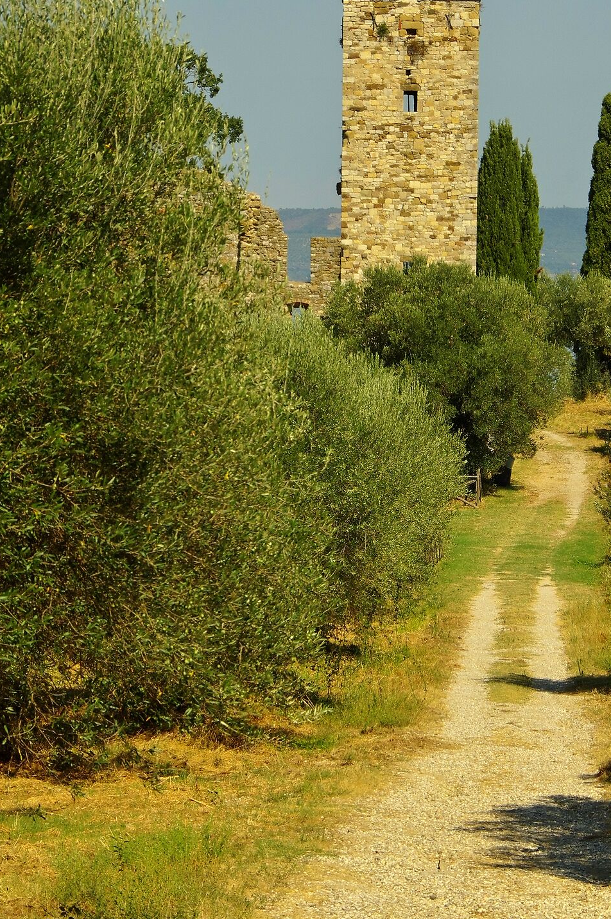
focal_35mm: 171
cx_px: 433
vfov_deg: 12.0
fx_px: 4361
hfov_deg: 8.0
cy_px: 431
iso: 100
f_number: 14
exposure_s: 1/200
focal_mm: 68
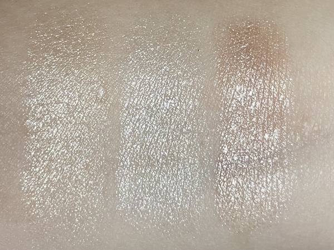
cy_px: 125
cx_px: 167
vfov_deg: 53.1
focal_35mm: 26
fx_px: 251
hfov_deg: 67.3
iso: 80
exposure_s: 1/60
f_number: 1.6
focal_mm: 4.2
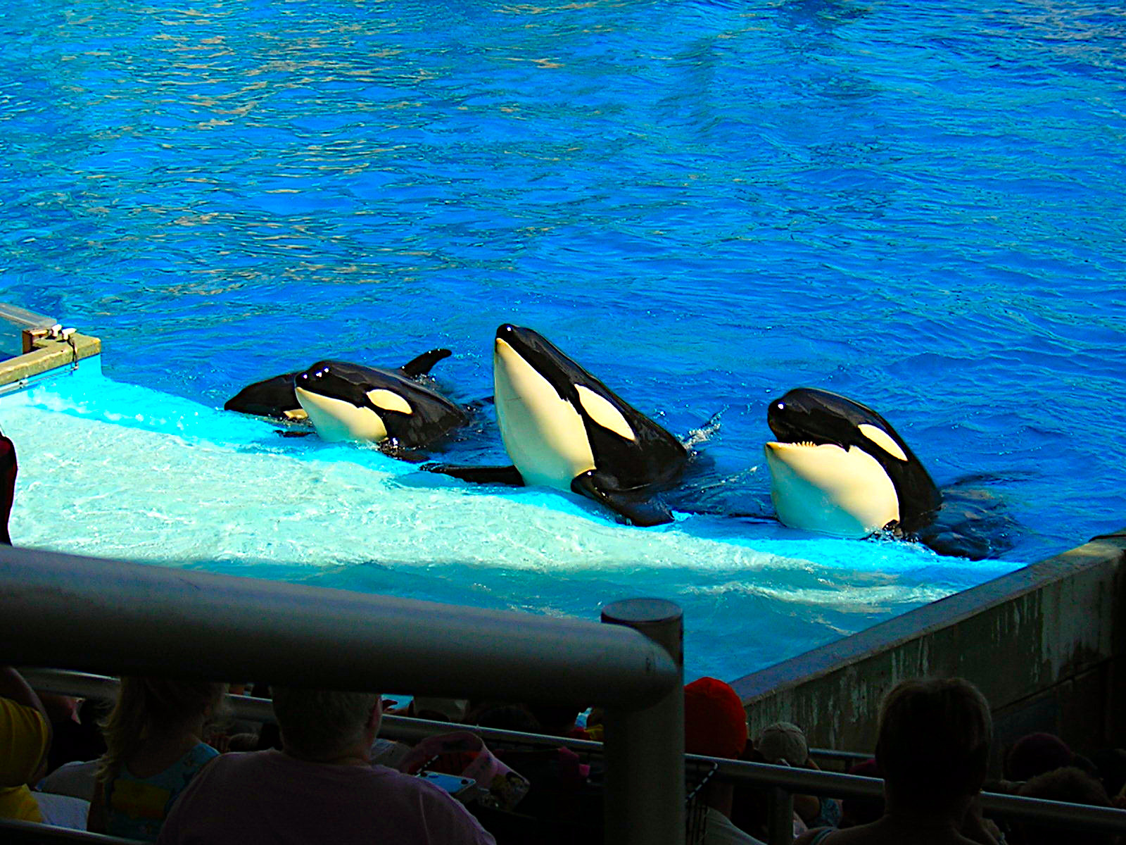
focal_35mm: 108
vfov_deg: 13.7
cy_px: 422
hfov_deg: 18.2
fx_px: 3513
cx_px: 563
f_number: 4.7
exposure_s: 1/453
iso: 100
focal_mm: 14.1
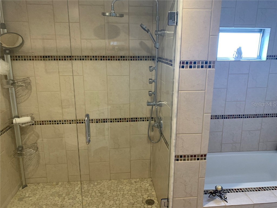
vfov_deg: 53.1
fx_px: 208
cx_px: 138
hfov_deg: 67.3
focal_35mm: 26
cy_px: 104
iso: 125
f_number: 1.8
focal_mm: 4.25
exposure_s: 1/60
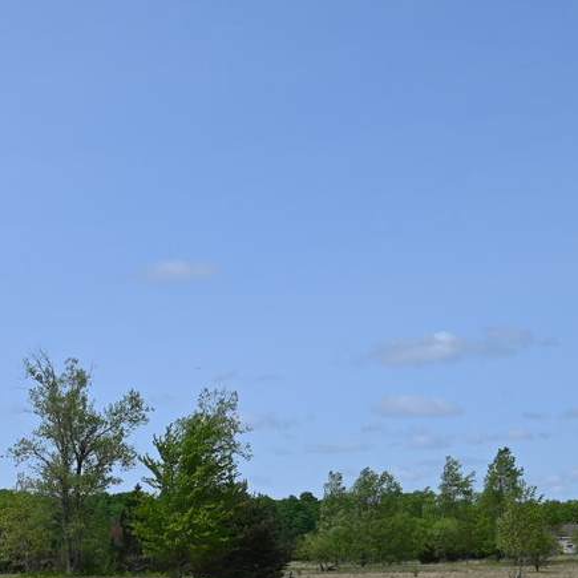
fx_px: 1700
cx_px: -65
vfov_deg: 19.0
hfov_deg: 18.5
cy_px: 522
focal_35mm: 90
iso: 100
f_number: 8
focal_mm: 36
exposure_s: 1/500
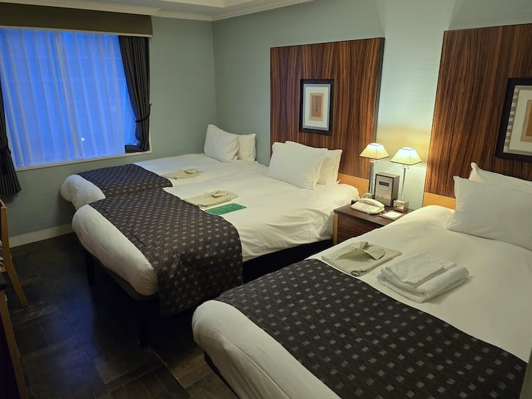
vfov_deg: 56.8
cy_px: 194
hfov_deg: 71.6
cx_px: 256
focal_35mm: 24
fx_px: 369
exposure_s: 1/120
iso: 400
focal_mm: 6.3
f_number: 1.7
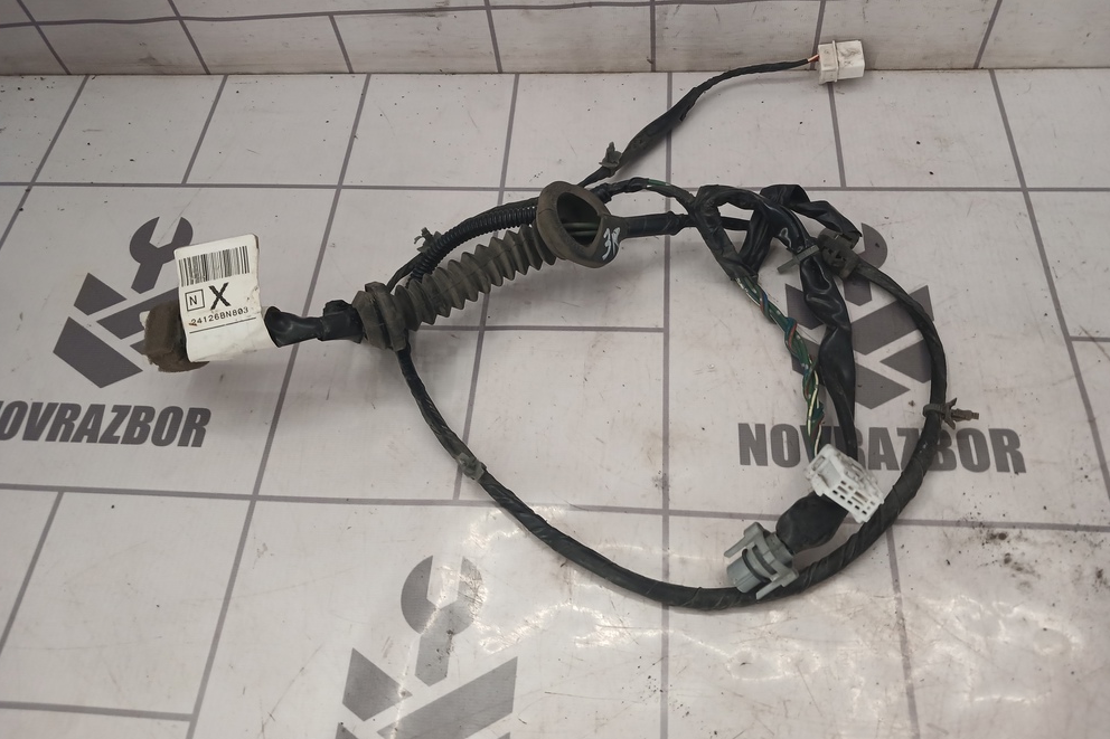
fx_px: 894
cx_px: 567
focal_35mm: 29
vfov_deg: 44.9
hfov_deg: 63.7
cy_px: 335
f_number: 1.8
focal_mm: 4
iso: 80
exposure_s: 1/50
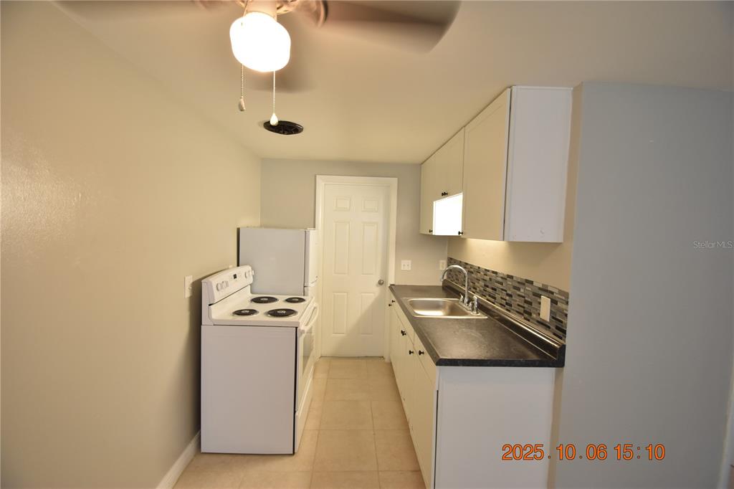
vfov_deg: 77.3
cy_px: 244
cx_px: 367
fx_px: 306
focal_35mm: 15
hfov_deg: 100.4
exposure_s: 1/60
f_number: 3.5
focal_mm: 10
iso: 800
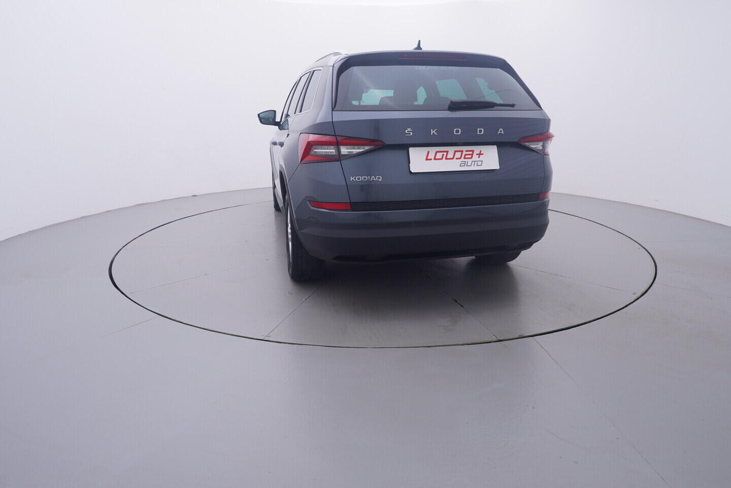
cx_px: 366
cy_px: 244
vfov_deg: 56.2
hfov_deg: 77.3
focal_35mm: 22
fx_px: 457
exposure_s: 1/80
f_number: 5
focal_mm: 15
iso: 200
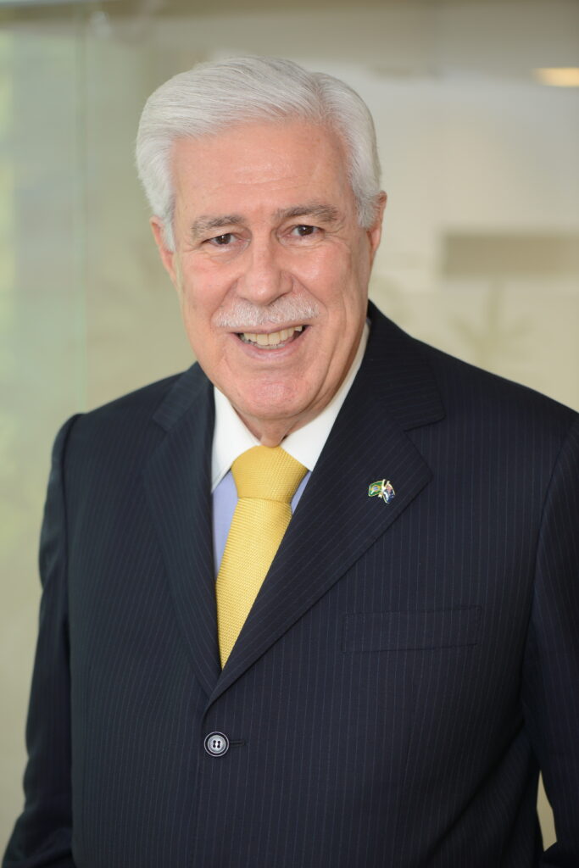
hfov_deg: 13.0
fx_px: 2532
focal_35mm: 105
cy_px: 434
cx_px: 290
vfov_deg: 19.5
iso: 400
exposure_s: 1/100
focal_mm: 105
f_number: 4.5
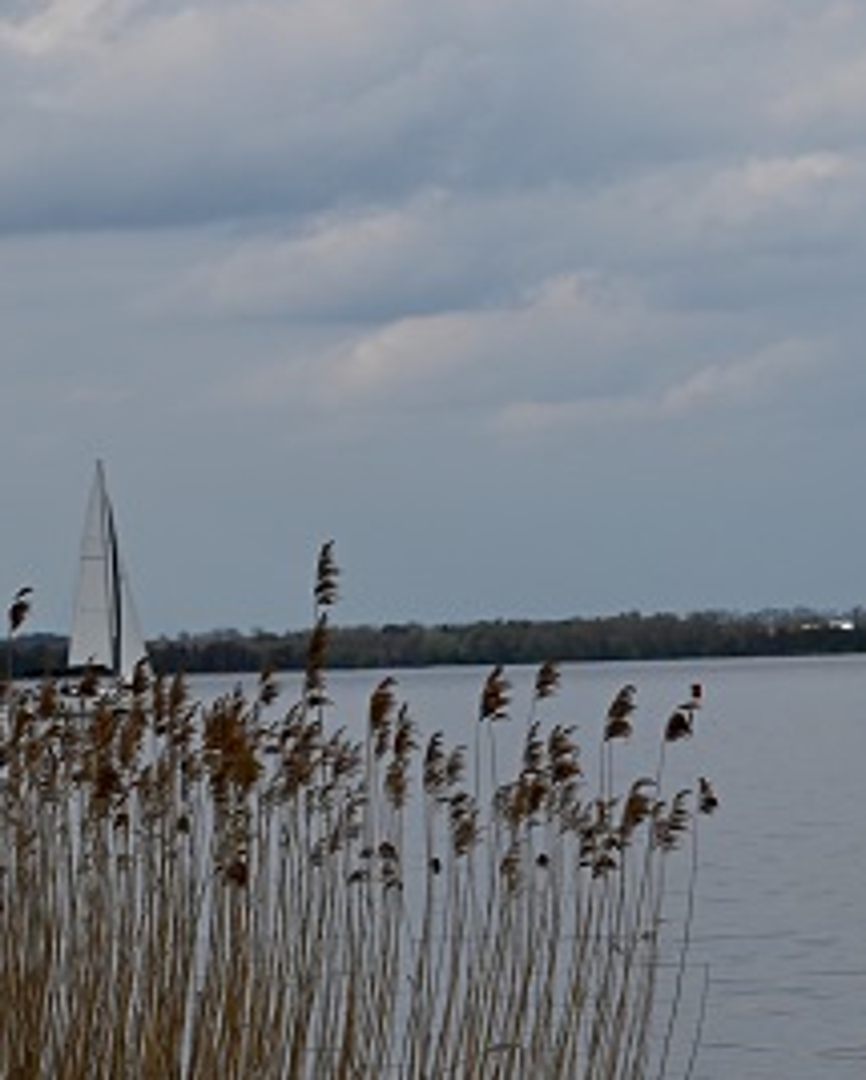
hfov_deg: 6.3
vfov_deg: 7.9
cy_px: 393
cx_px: 806
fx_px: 7836
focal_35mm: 245
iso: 100
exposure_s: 1/500
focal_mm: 70
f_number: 5.6
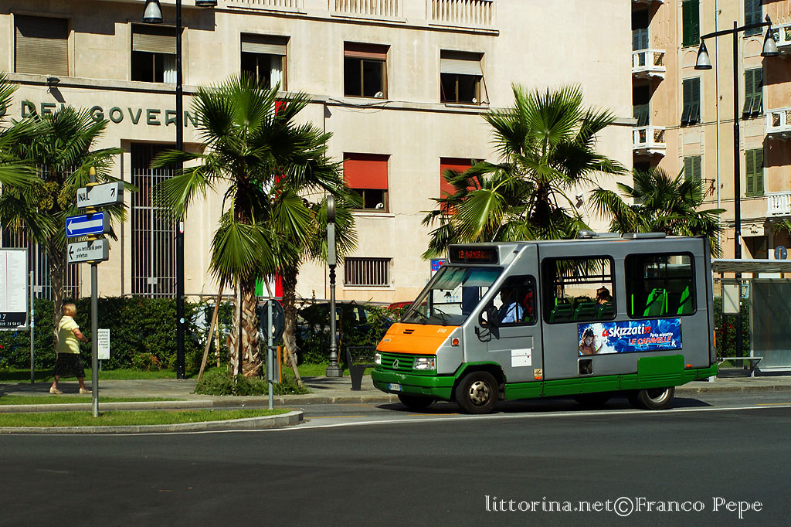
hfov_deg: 22.6
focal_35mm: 90
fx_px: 1977
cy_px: 264
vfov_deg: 15.2
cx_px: 396
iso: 200
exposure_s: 1/500
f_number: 10
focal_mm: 60
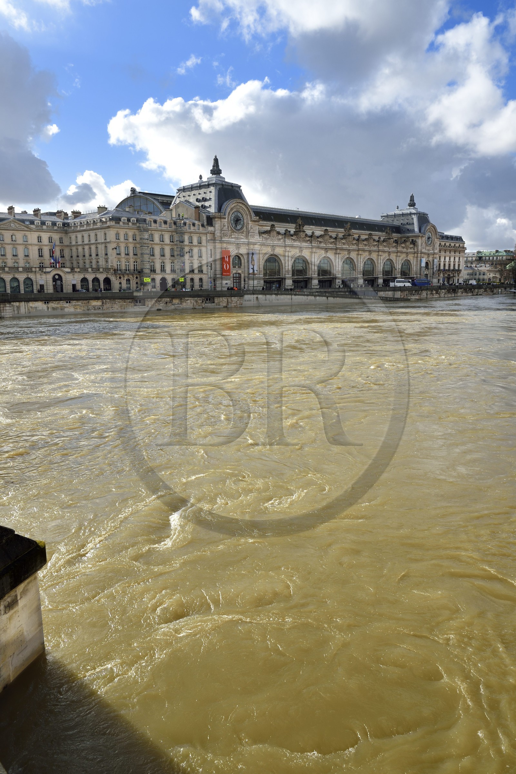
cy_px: 387
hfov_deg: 46.4
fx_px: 602
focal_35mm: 28
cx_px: 258
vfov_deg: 65.5
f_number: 14
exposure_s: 1/250
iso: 200
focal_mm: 28
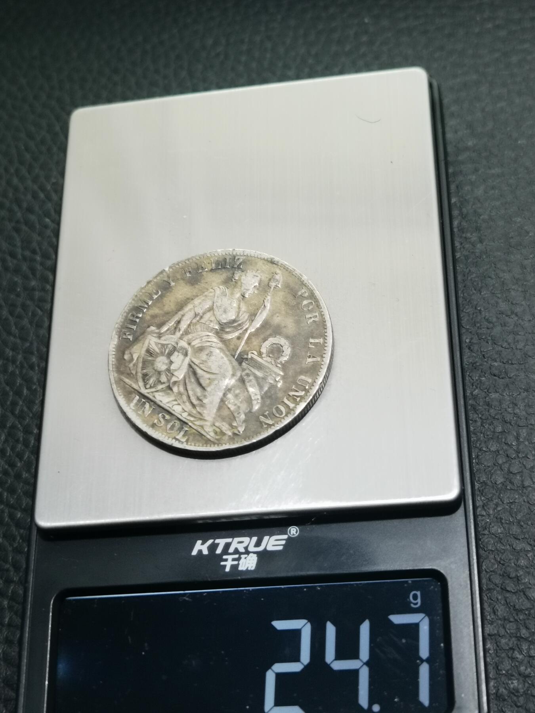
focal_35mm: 55
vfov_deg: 34.9
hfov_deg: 26.6
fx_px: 1133
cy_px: 356
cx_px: 268
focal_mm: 6.67
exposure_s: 1/100
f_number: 1.9
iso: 160
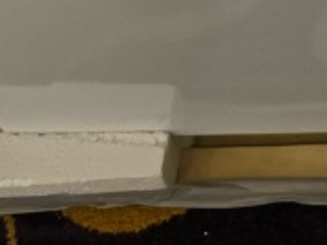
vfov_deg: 8.1
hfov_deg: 11.8
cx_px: 607
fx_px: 1454
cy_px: -506
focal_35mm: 154
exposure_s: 1/120
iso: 125
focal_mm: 6.3
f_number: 1.7
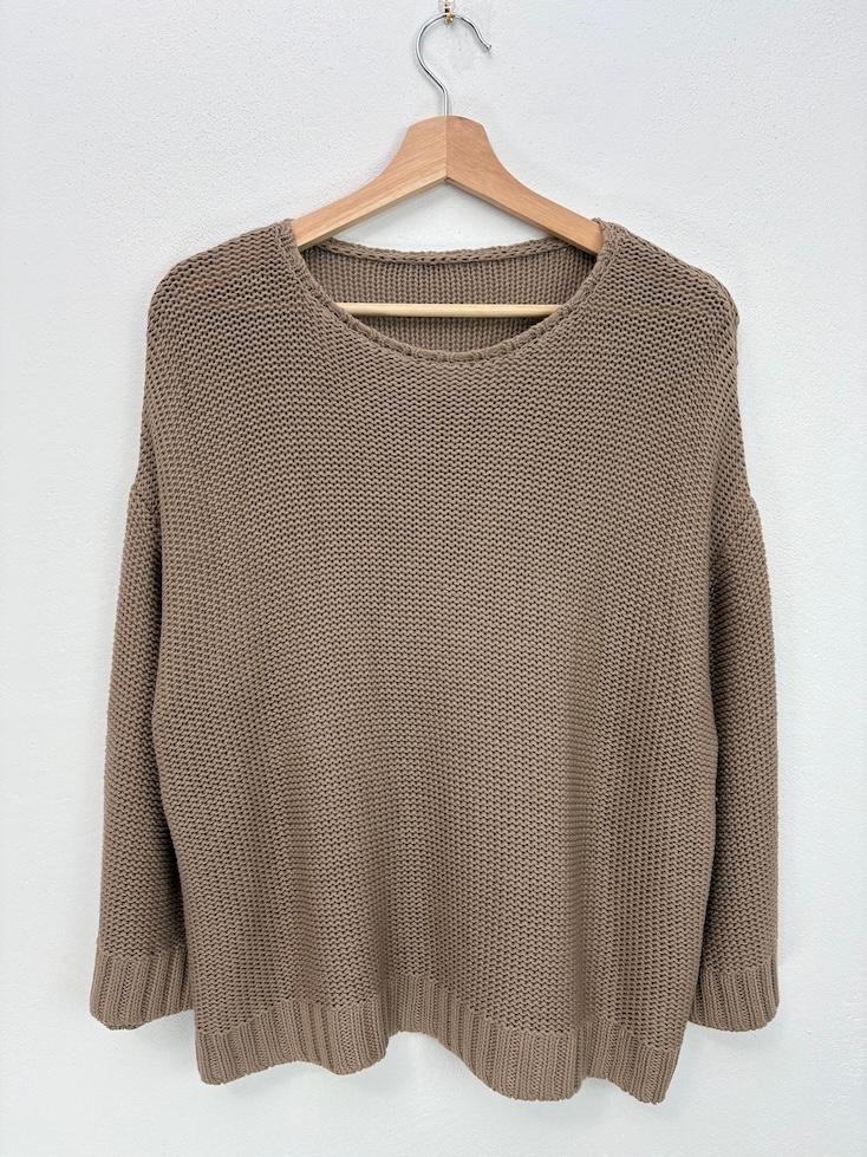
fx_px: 868
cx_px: 434
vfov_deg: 67.3
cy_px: 578
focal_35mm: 26
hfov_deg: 53.1
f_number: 1.6
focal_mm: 5.96
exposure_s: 1/100
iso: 50
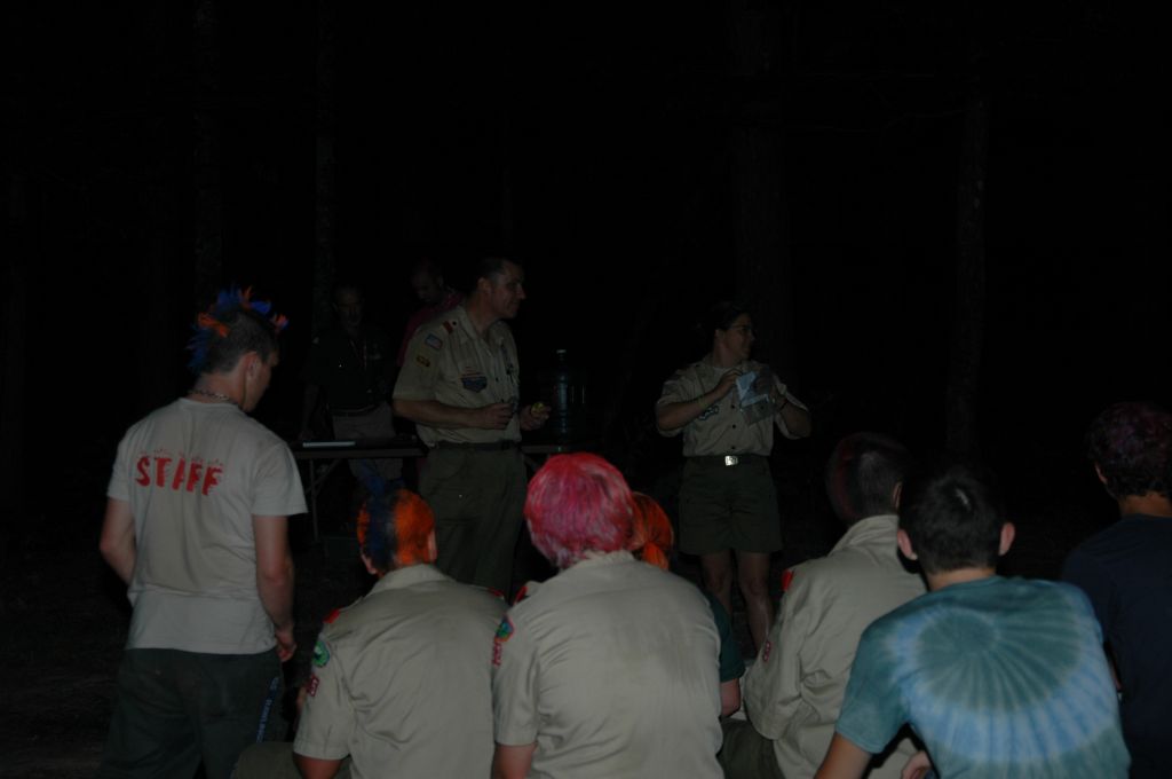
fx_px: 3170
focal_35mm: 98
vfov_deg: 14.0
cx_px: 586
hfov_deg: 20.9
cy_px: 390
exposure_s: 1/60
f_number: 5
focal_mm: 65
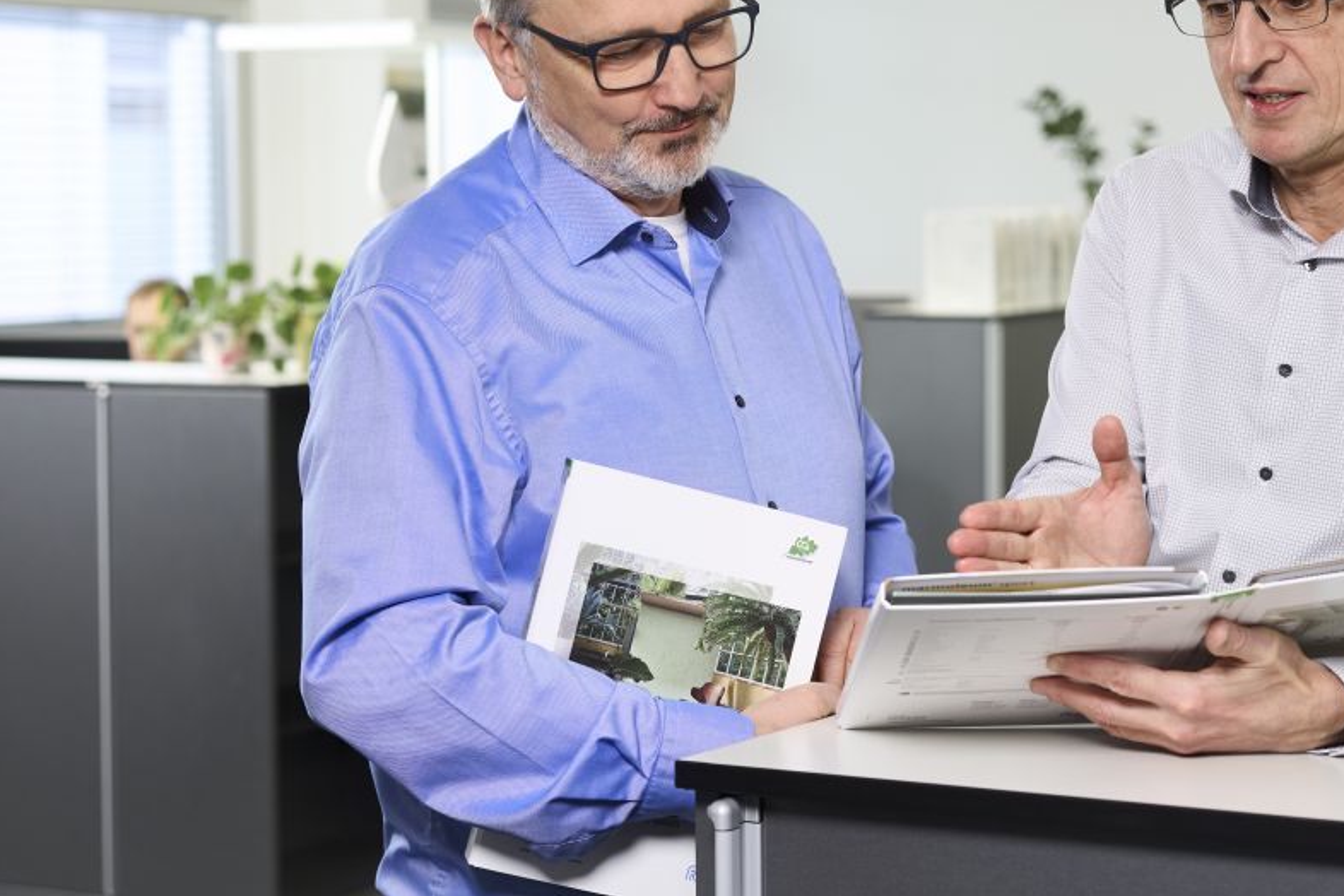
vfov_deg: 16.2
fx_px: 3136
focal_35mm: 84
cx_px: 800
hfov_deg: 24.2
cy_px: 351
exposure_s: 1/100
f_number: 4
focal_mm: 55
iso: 800
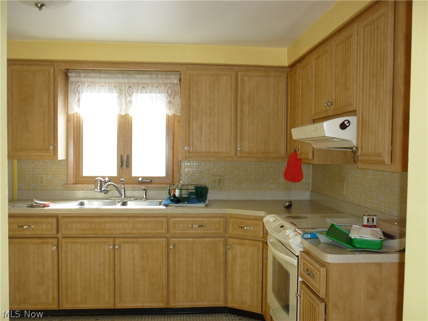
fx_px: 408
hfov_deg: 55.4
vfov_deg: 42.9
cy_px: 160
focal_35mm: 33
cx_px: 214
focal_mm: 5.5
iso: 100
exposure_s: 1/30
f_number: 2.8
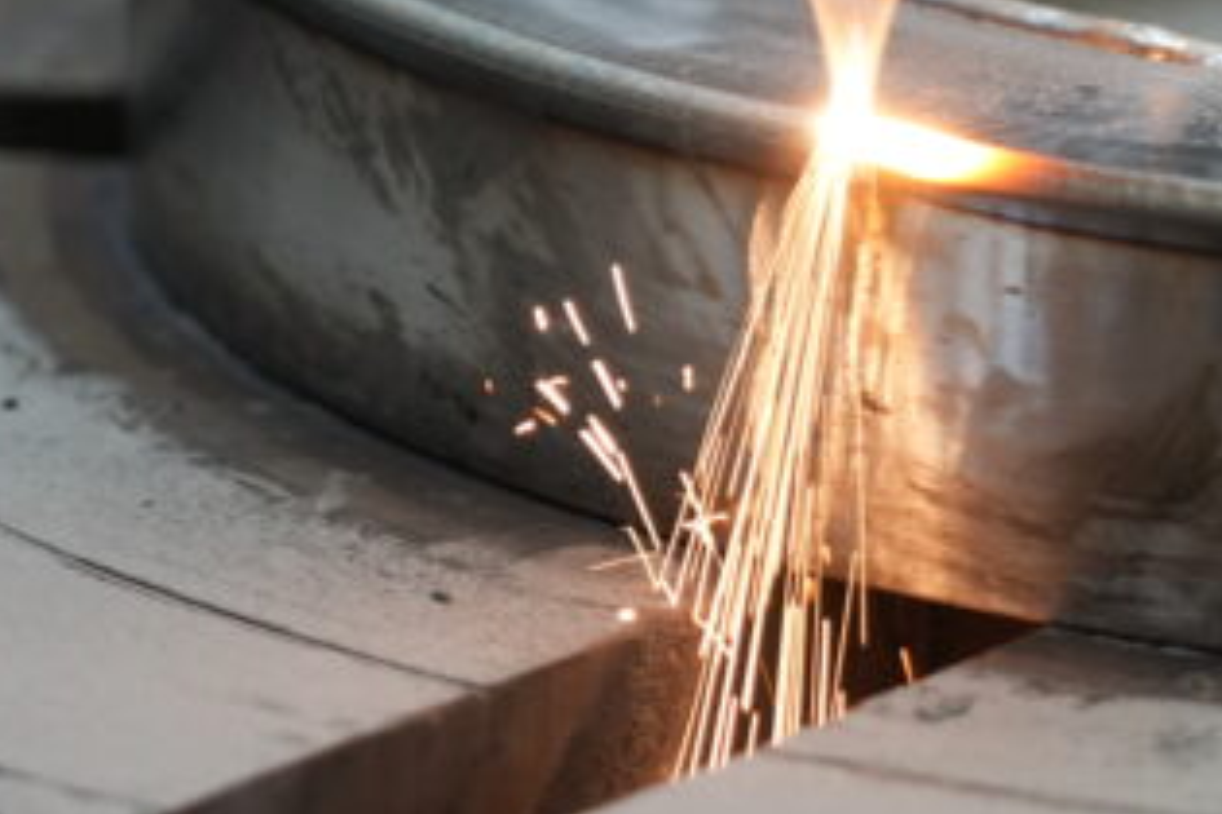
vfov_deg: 4.0
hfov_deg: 6.0
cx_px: 1129
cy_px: 479
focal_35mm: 341
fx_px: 11574
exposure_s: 1/160
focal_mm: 105
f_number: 4
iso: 1000
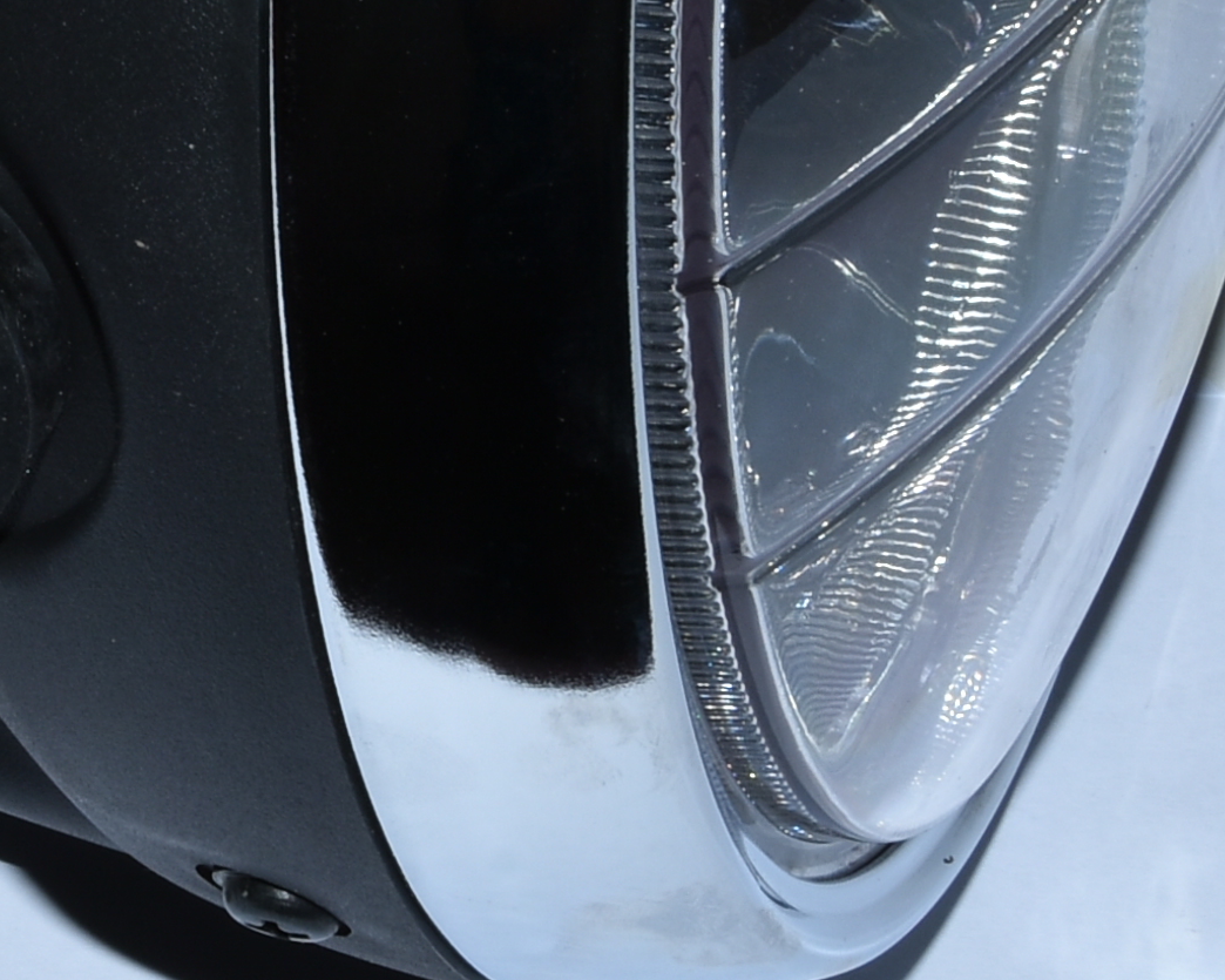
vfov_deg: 7.9
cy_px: 35
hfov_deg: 9.9
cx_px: -42
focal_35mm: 194
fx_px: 7033
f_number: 18
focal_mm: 32
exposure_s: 1/125
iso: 100
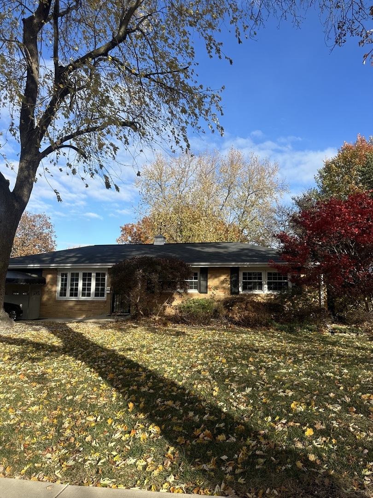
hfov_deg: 56.8
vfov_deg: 71.6
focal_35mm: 24
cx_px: 186
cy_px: 249
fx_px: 345
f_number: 1.78
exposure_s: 1/3472
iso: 80
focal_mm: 6.86
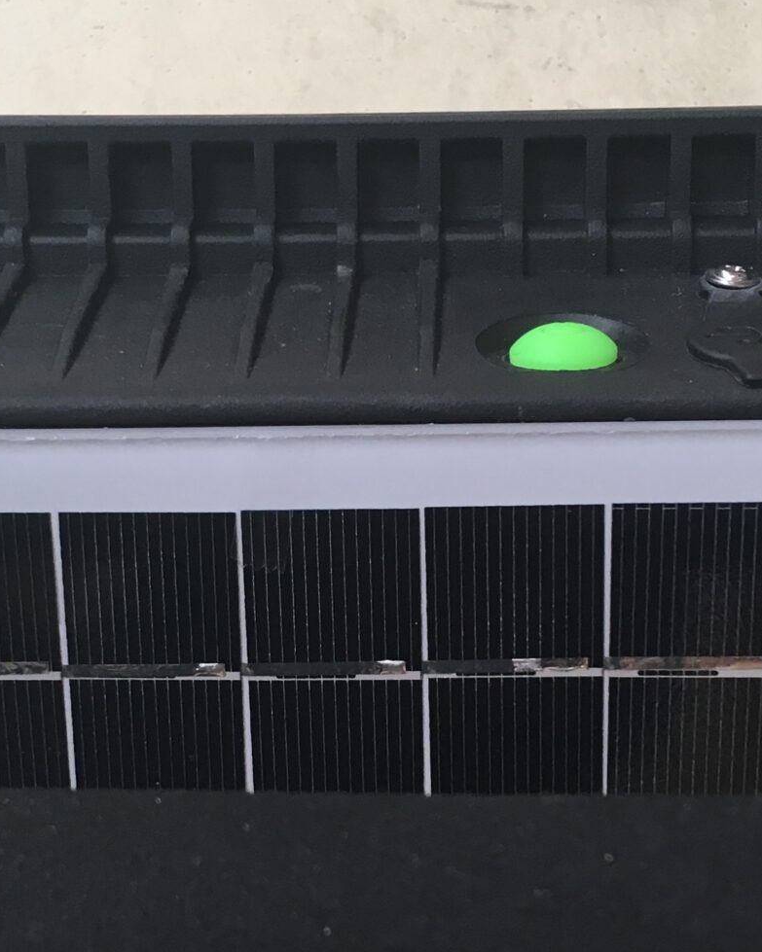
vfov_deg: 25.5
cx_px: 395
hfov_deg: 20.7
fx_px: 2086
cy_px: 665
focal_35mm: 74
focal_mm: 4.15
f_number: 2.2
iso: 40
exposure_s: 1/33
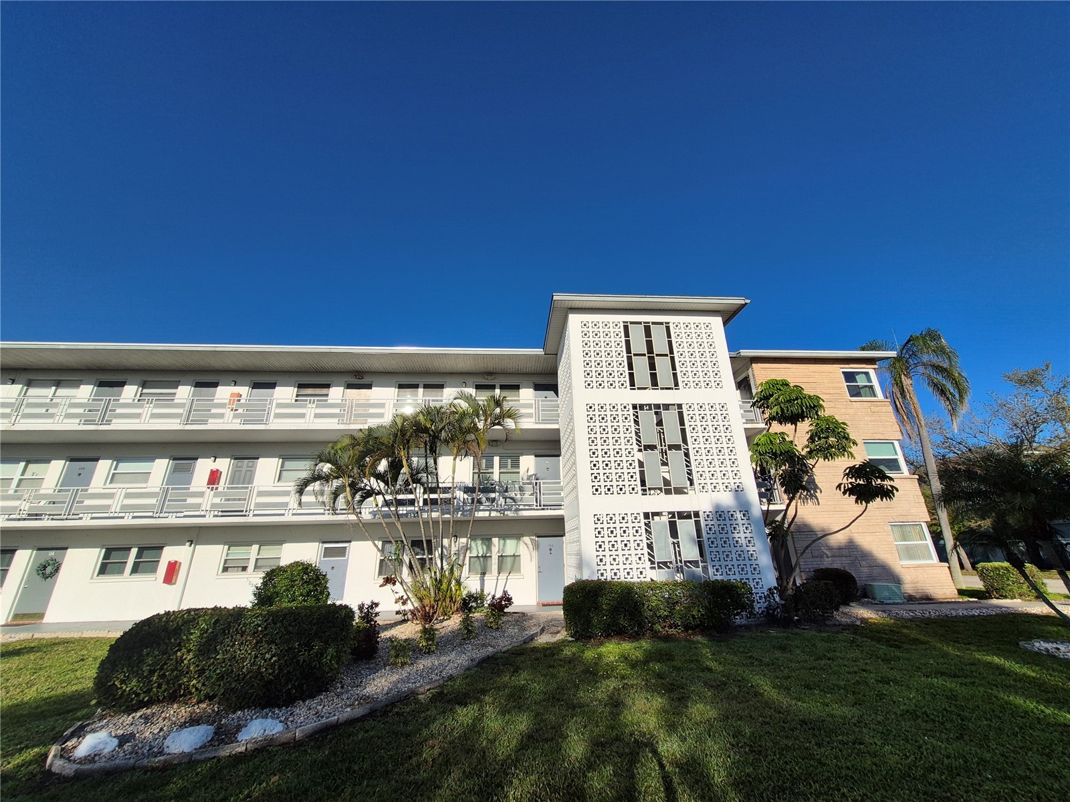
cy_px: 401
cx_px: 535
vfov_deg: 89.9
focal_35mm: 13
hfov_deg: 106.2
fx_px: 402
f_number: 2.2
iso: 50
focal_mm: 1.74
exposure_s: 1/3064
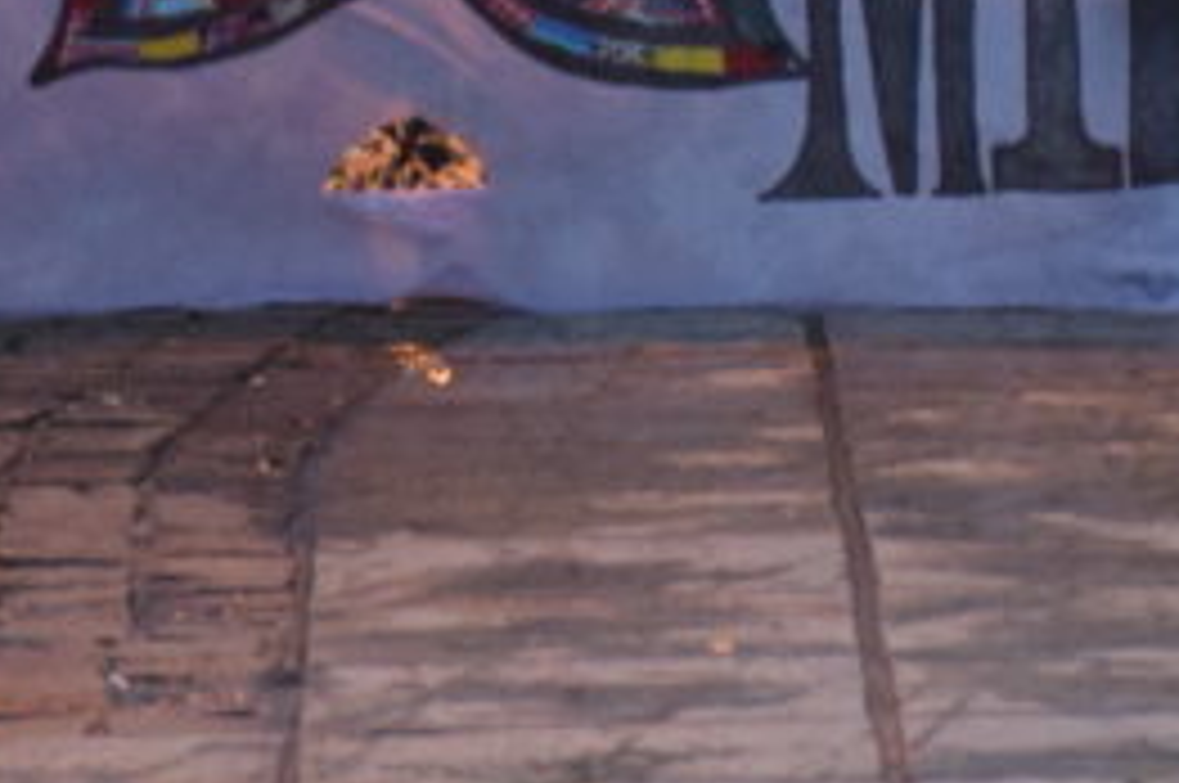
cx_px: 1472
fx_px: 21130
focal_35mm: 646
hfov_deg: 3.2
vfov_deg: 2.1
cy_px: -686
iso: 2000
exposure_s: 1/60
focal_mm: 110
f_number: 4.5
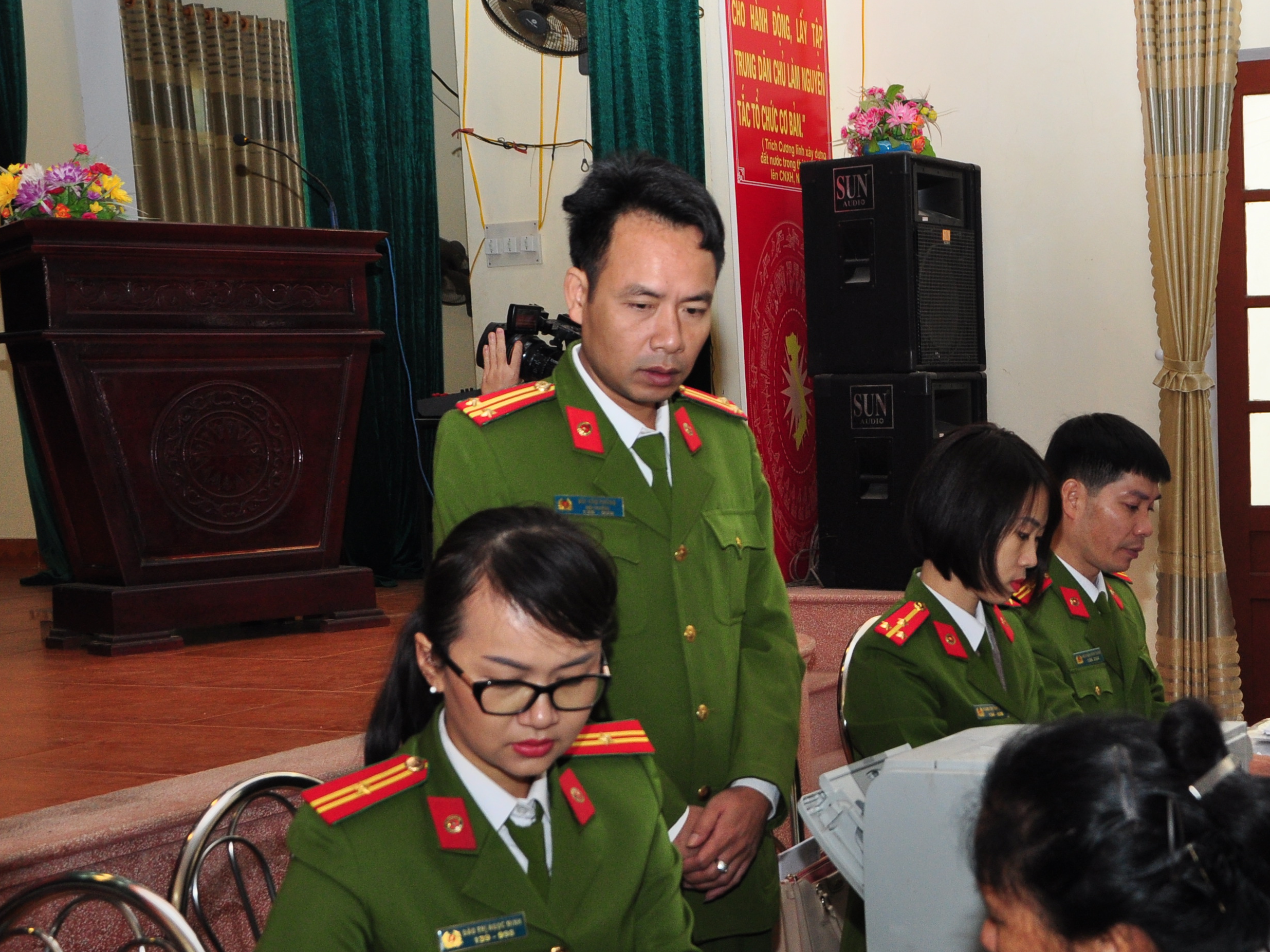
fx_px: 2201
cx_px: 1045
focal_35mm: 60
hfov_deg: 31.2
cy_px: 661
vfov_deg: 24.3
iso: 500
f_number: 5
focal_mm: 24
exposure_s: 1/200
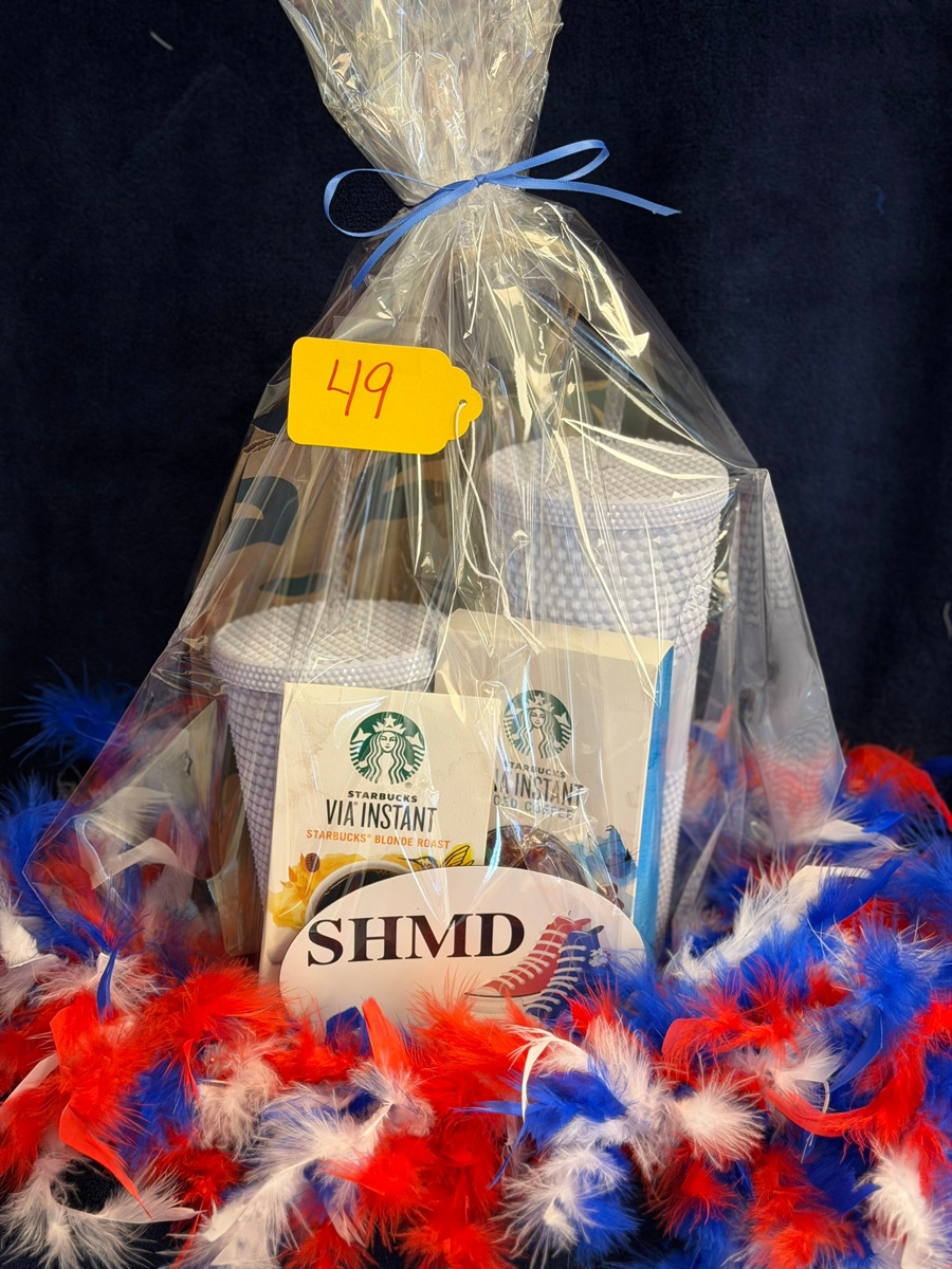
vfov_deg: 39.7
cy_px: 634
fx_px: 1760
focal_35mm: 48
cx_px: 476
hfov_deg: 30.3
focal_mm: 6.76
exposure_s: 1/40
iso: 200
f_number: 1.78
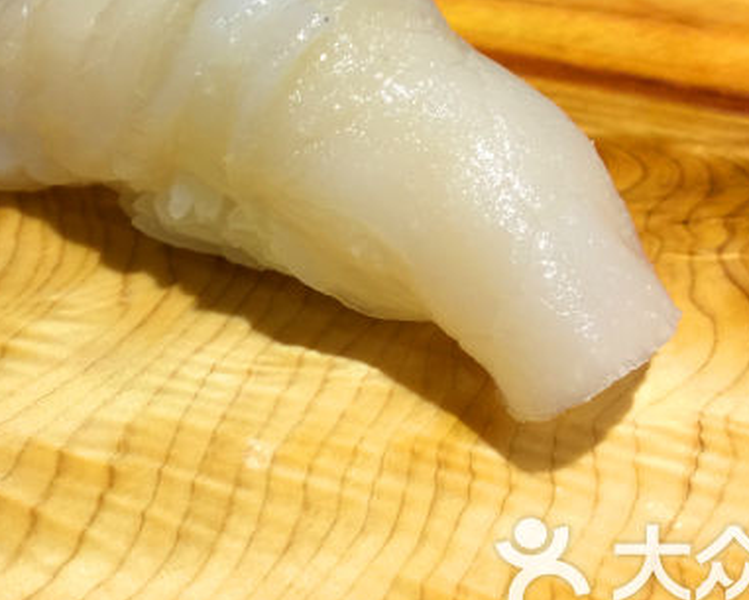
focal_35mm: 52
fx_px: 1153
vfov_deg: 28.7
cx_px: 301
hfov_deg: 35.9
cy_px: 150
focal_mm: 4.15
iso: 32
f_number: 2.2
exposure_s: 1/15
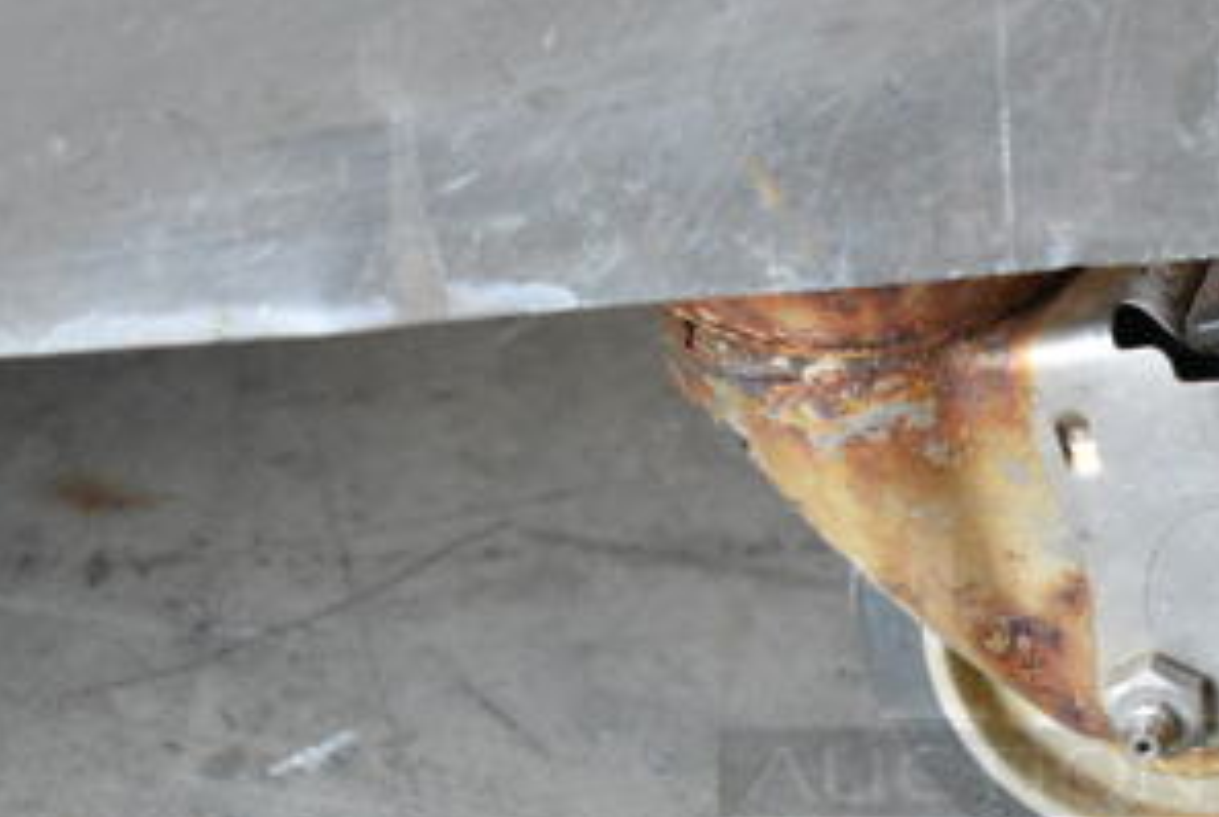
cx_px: 1178
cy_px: 599
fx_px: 3968
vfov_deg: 11.7
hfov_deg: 17.1
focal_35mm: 117
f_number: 6.3
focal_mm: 38
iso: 6400
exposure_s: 1/400
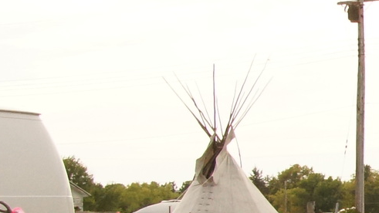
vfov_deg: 7.6
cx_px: 759
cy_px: 201
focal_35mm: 160
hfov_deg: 12.0
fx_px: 1608
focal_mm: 20
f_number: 5
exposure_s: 1/4000
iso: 800
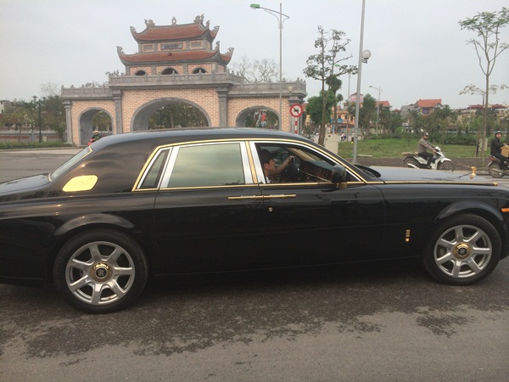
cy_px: 191
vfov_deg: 46.8
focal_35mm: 30
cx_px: 254
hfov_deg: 60.0
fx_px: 441
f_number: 2.2
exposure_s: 1/1001
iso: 32
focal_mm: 4.12
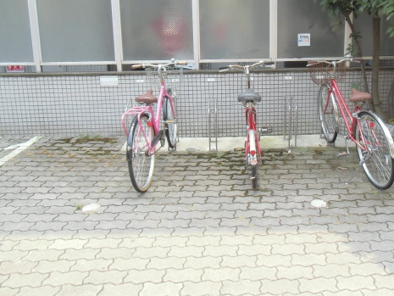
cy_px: 95
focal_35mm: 33
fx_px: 376
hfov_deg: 54.8
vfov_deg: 42.3
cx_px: 241
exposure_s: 1/100
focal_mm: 4.24
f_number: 3
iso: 64
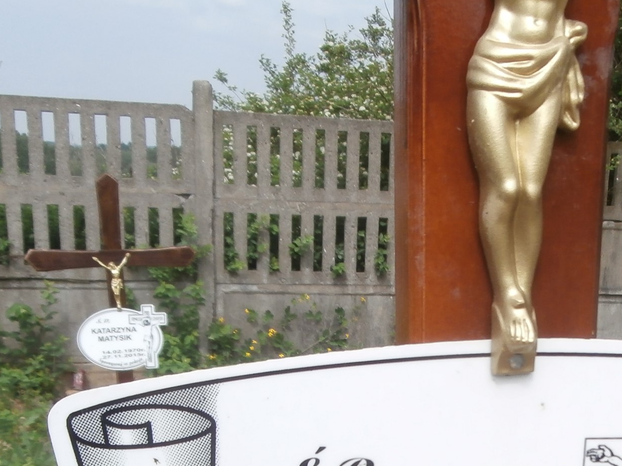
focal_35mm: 58
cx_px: 459
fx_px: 1042
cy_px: 517
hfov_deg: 32.7
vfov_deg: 23.6
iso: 100
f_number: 3
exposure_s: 1/1000
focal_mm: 4.2
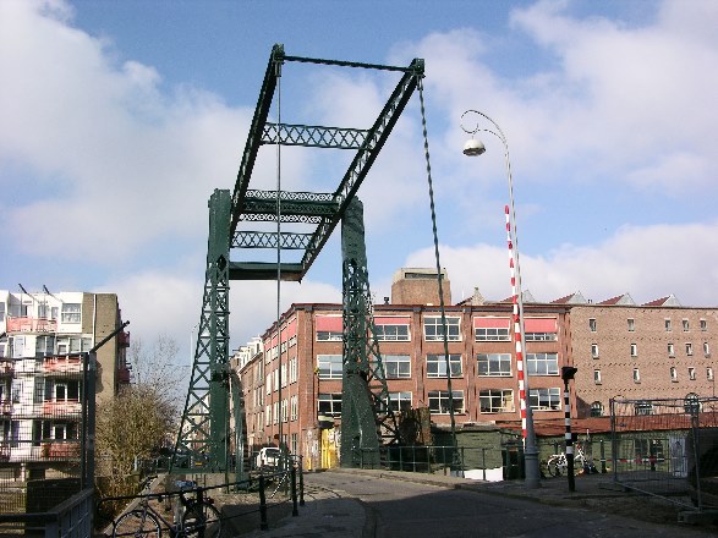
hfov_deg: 51.4
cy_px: 269
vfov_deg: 39.6
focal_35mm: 36
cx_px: 359
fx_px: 747
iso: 50
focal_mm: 9.2
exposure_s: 1/147
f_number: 8
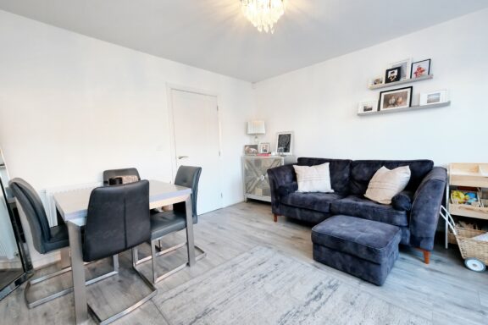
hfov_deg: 100.4
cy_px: 162
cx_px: 244
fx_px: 203
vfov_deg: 77.3
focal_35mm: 15
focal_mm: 10
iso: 4000
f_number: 5.6
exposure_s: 1/180
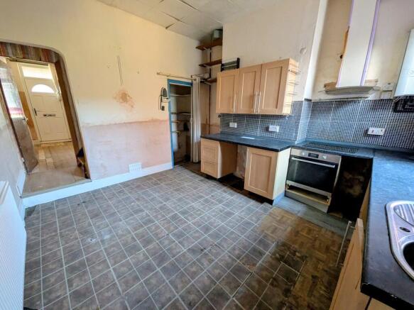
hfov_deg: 102.1
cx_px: 207
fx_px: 167
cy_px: 155
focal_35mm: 14
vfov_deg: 85.7
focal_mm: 1.85
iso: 486
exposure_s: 1/23.8
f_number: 2.2
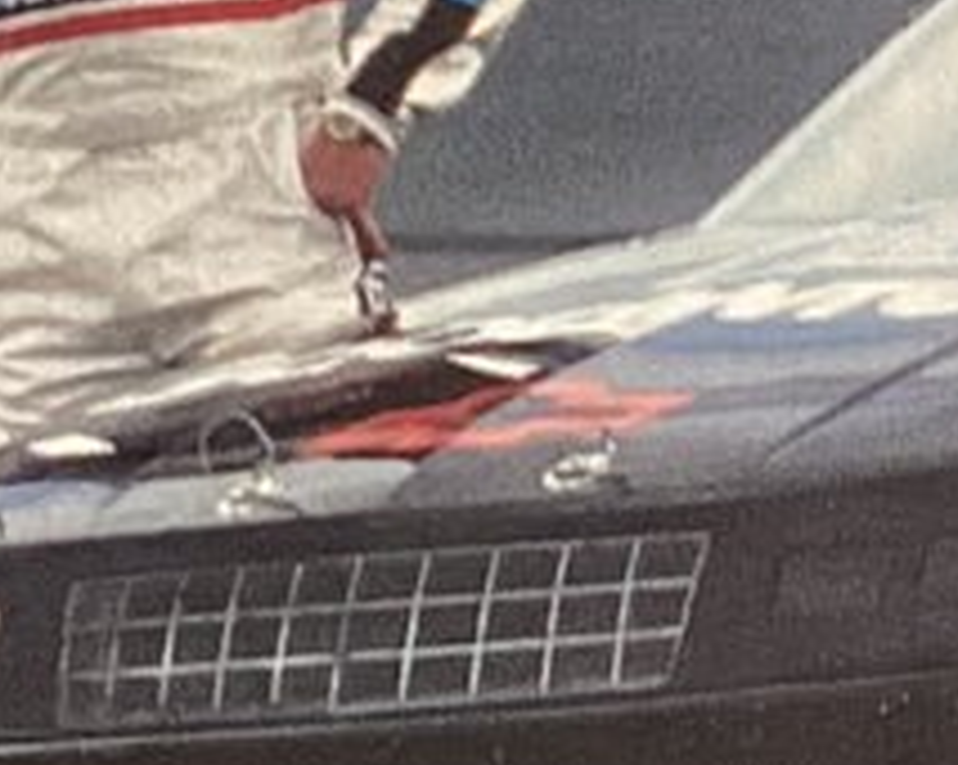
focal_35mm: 215
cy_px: 650
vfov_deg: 7.2
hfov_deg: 8.7
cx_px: 1648
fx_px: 6090
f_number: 2.4
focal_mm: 3.3
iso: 160
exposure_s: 1/60
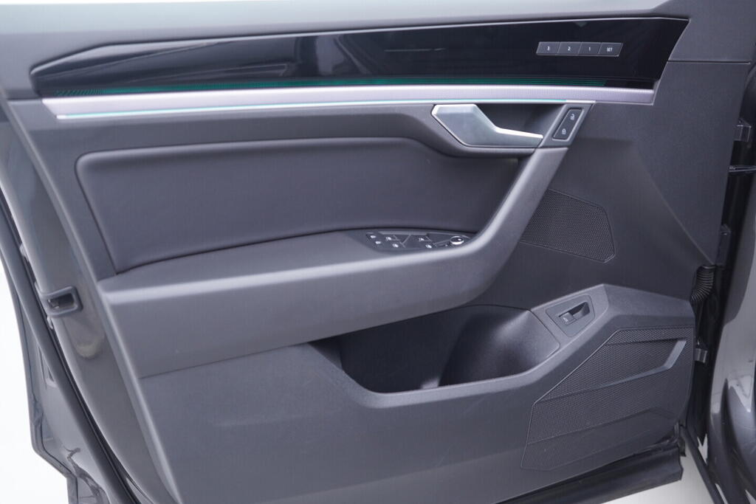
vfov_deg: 36.9
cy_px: 252
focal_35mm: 36
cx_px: 378
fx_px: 756
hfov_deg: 53.1
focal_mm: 24
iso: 250
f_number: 2.8
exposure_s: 1/40
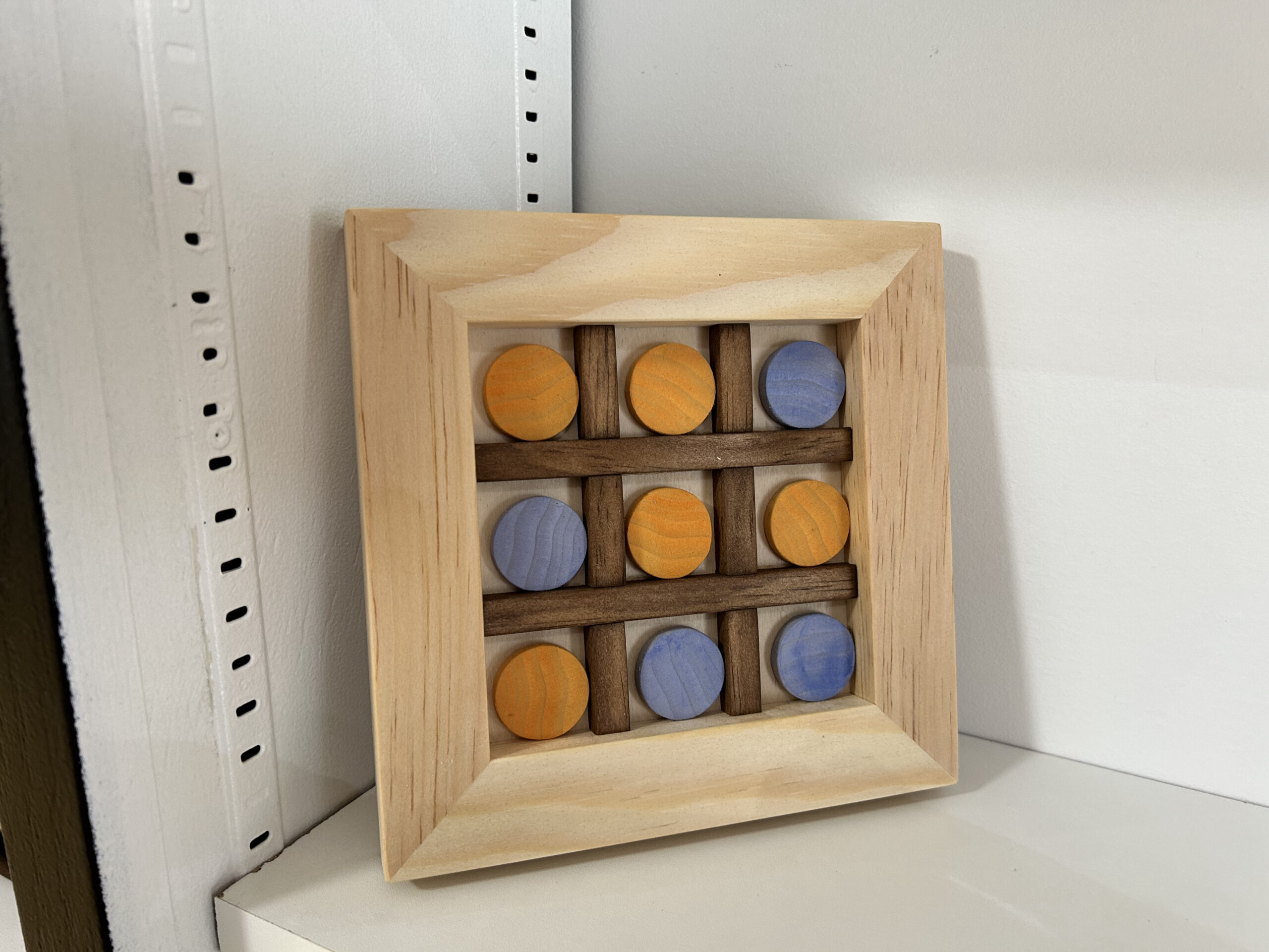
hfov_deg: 67.3
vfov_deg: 53.1
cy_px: 476
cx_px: 634
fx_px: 953
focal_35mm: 26
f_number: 1.5
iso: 100
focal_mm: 5.7
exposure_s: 1/60
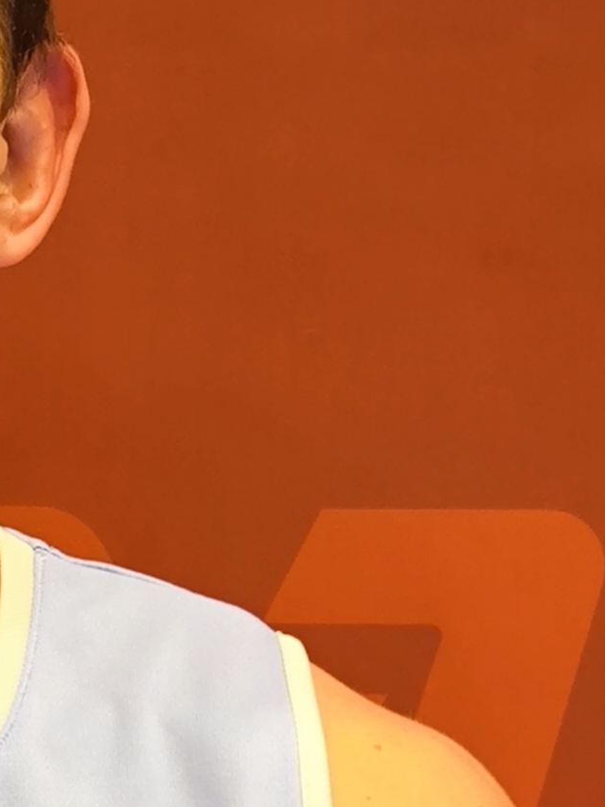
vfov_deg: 19.9
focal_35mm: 97
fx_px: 2261
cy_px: 714
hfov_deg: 14.4
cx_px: -265
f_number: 1.9
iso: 200
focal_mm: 6.92
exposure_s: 1/50
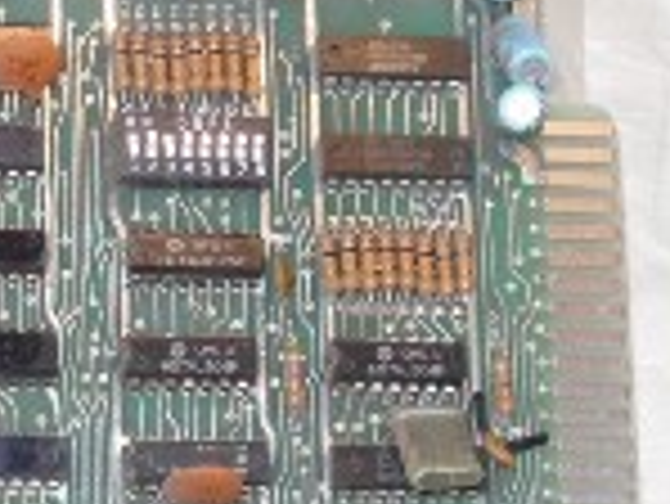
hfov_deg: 11.2
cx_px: -243
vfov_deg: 8.6
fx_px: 3312
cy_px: 504
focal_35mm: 171
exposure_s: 1/60
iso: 200
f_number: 4.1
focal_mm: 10.2
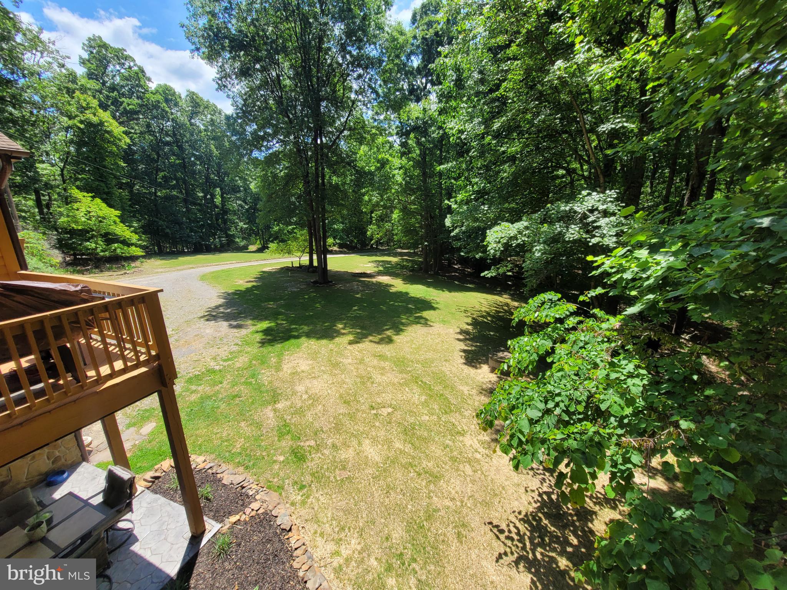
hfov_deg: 106.2
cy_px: 295
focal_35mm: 13
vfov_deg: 89.9
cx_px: 394
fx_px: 296
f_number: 2.2
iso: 40
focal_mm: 1.74
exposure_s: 1/643
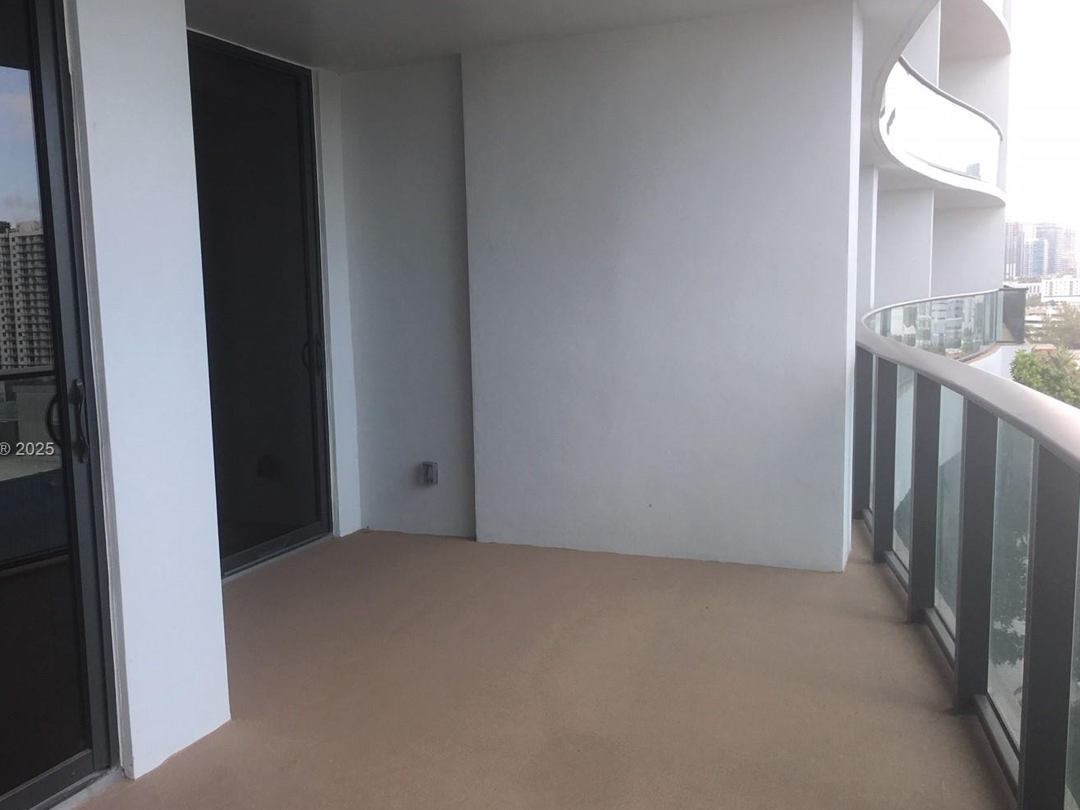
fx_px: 1092
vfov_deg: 40.6
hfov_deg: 52.4
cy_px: 451
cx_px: 446
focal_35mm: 35
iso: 25
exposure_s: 1/128
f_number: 2.2
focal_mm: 4.15
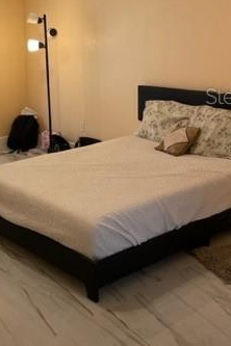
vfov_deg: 37.4
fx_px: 500
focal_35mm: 52
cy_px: 96
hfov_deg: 25.6
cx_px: 54
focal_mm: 4.2
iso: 64
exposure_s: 1/60
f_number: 1.6
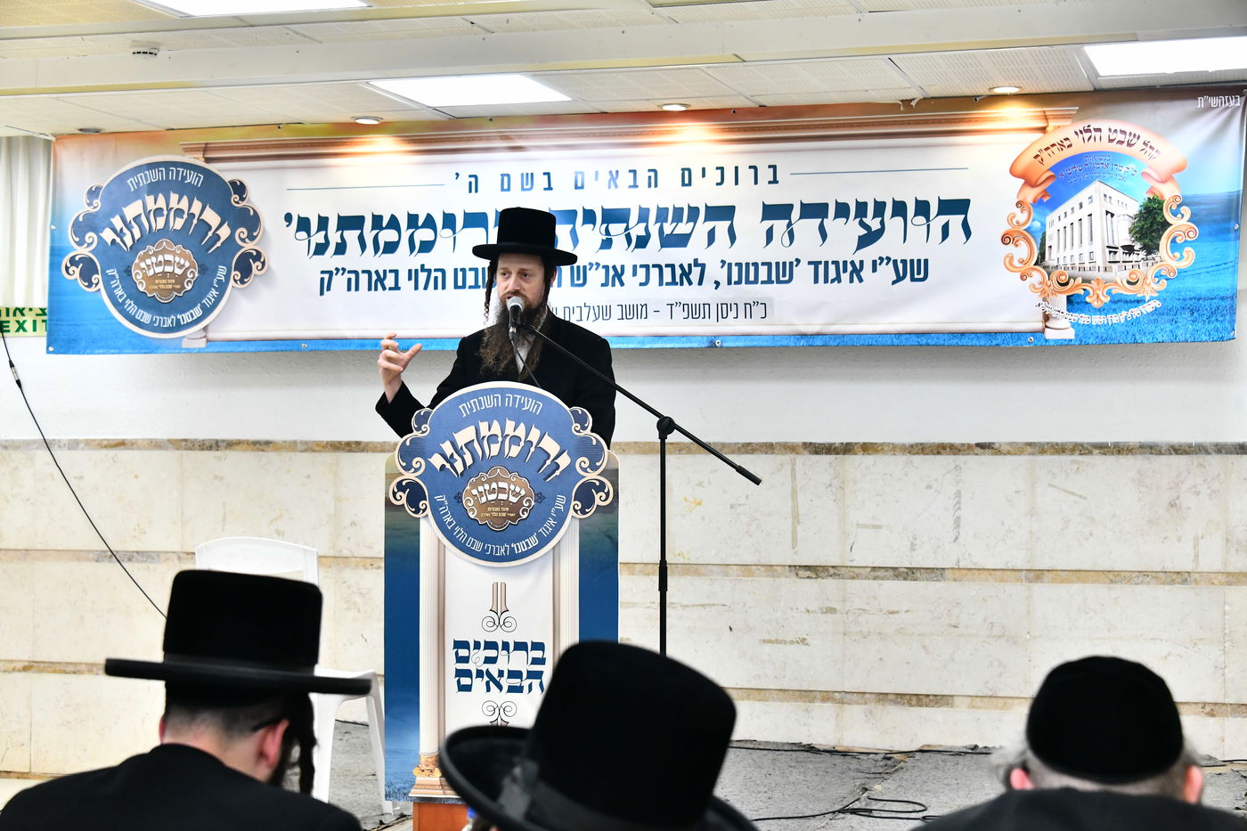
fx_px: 2147
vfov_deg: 21.9
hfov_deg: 32.4
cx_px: 624
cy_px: 416
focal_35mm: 62
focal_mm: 62
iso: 2500
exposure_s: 1/125
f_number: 5.6
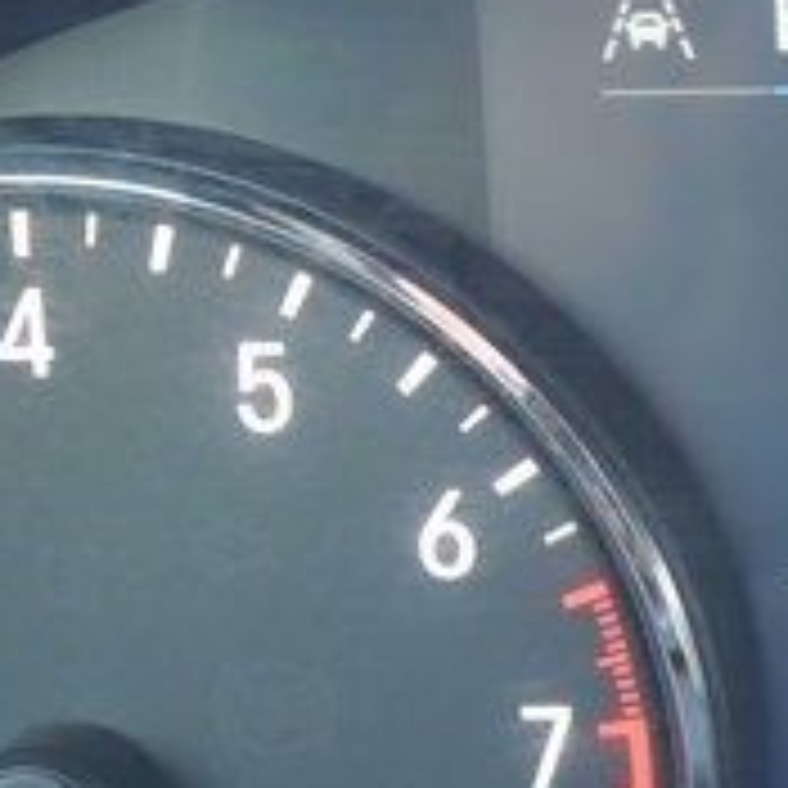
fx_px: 3992
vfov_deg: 11.2
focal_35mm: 155
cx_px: 1351
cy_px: 662
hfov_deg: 10.7
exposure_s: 1/60
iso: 800
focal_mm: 15
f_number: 3.7
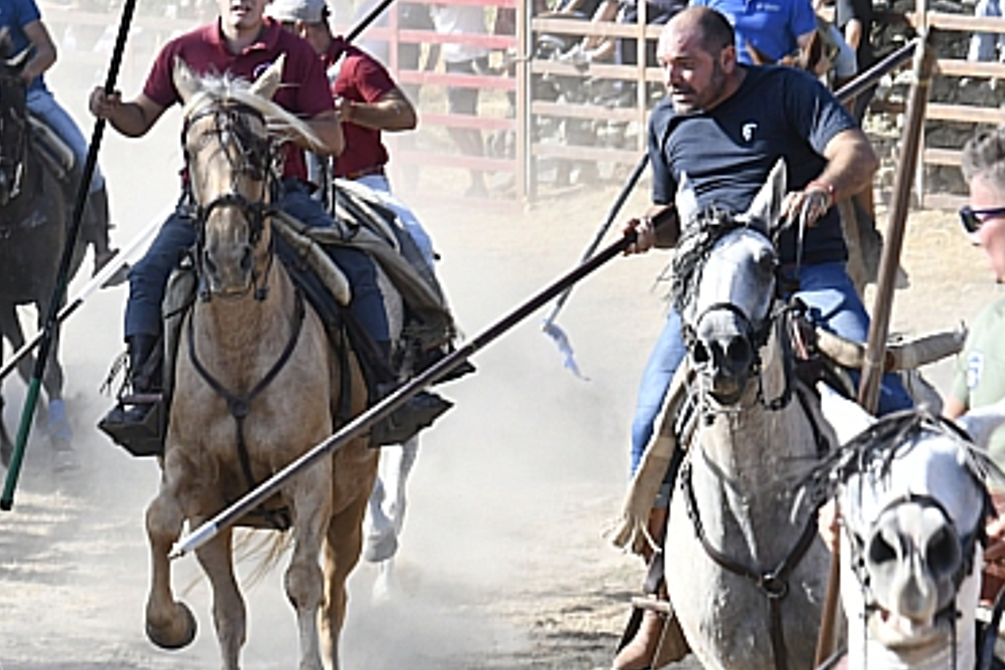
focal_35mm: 274
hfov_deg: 7.5
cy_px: 546
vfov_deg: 5.0
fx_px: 7649
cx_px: 157
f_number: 9
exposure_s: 1/320
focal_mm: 85
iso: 320
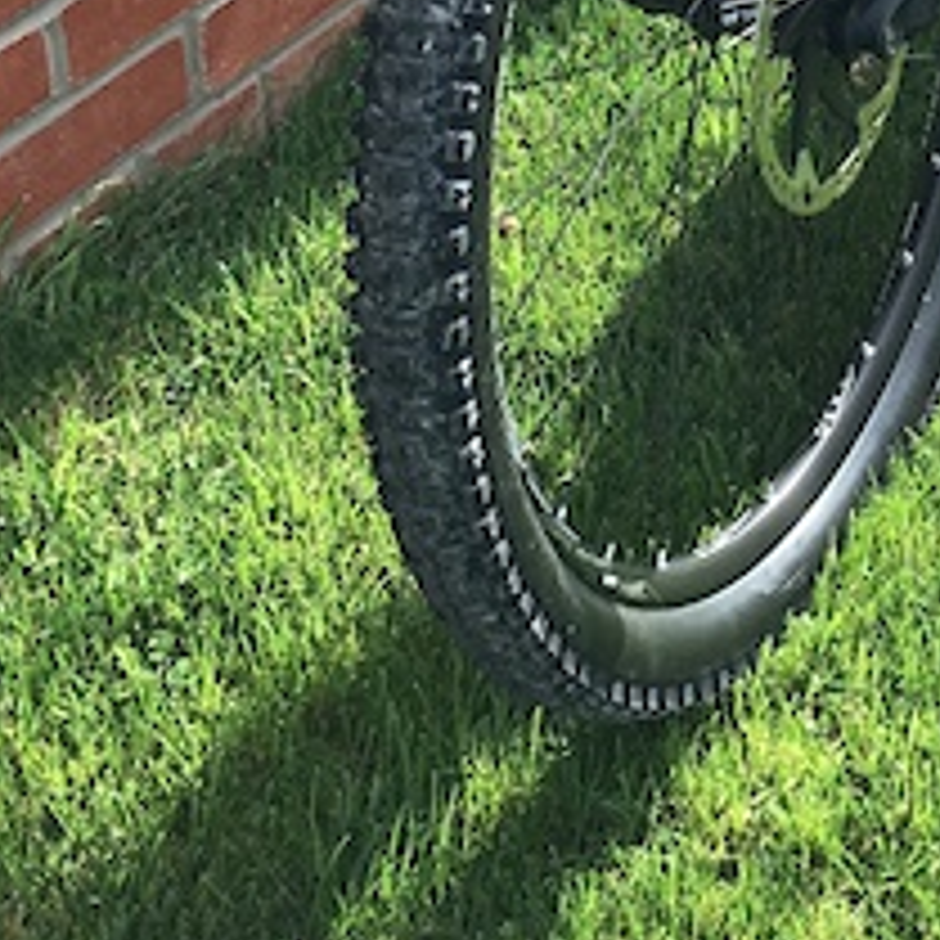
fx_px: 3011
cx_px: 796
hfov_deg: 17.5
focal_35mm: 98
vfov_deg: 16.6
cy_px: -342
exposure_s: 1/409
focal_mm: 4.15
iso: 25
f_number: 2.2
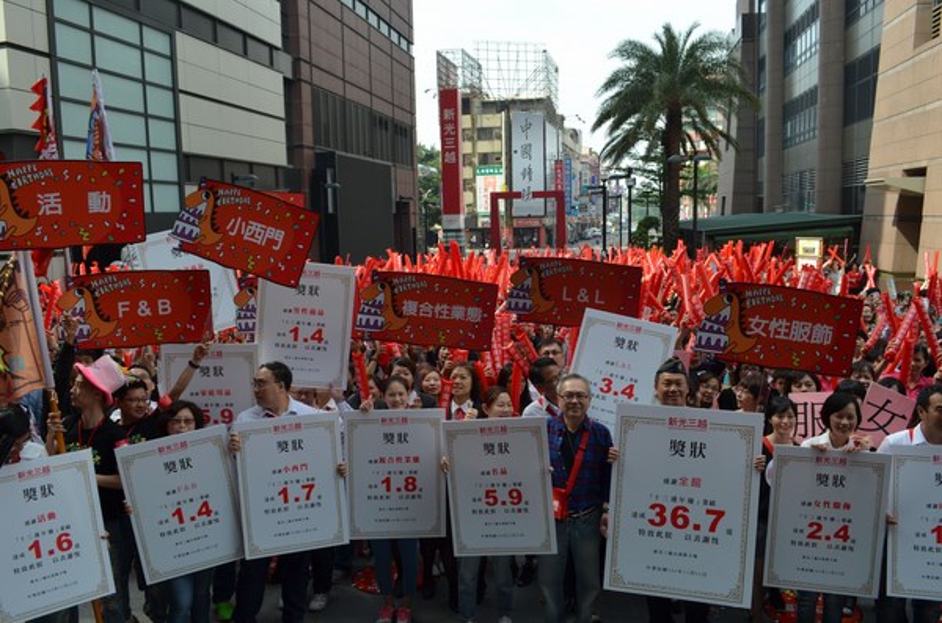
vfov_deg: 47.7
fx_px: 705
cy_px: 312
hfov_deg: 67.5
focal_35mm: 27
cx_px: 471
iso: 200
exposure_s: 1/200
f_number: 7.1
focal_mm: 18
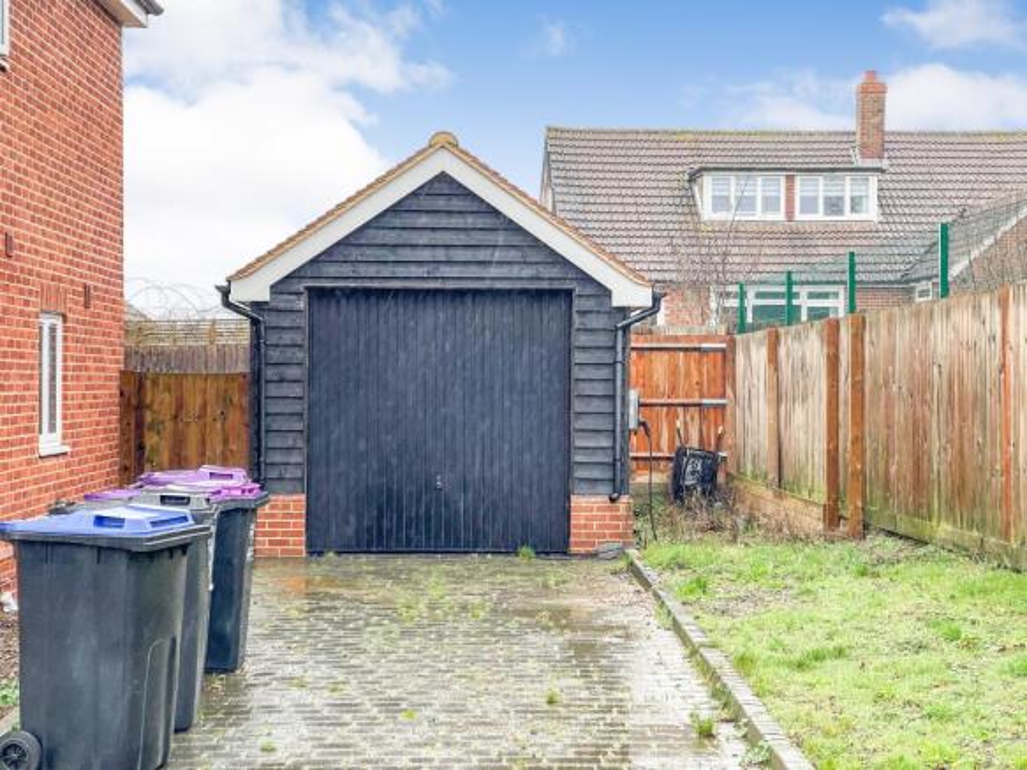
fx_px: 1898
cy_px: 385
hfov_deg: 30.3
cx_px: 514
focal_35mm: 64
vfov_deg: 22.9
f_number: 2.2
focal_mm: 7.5
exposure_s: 1/100
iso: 25
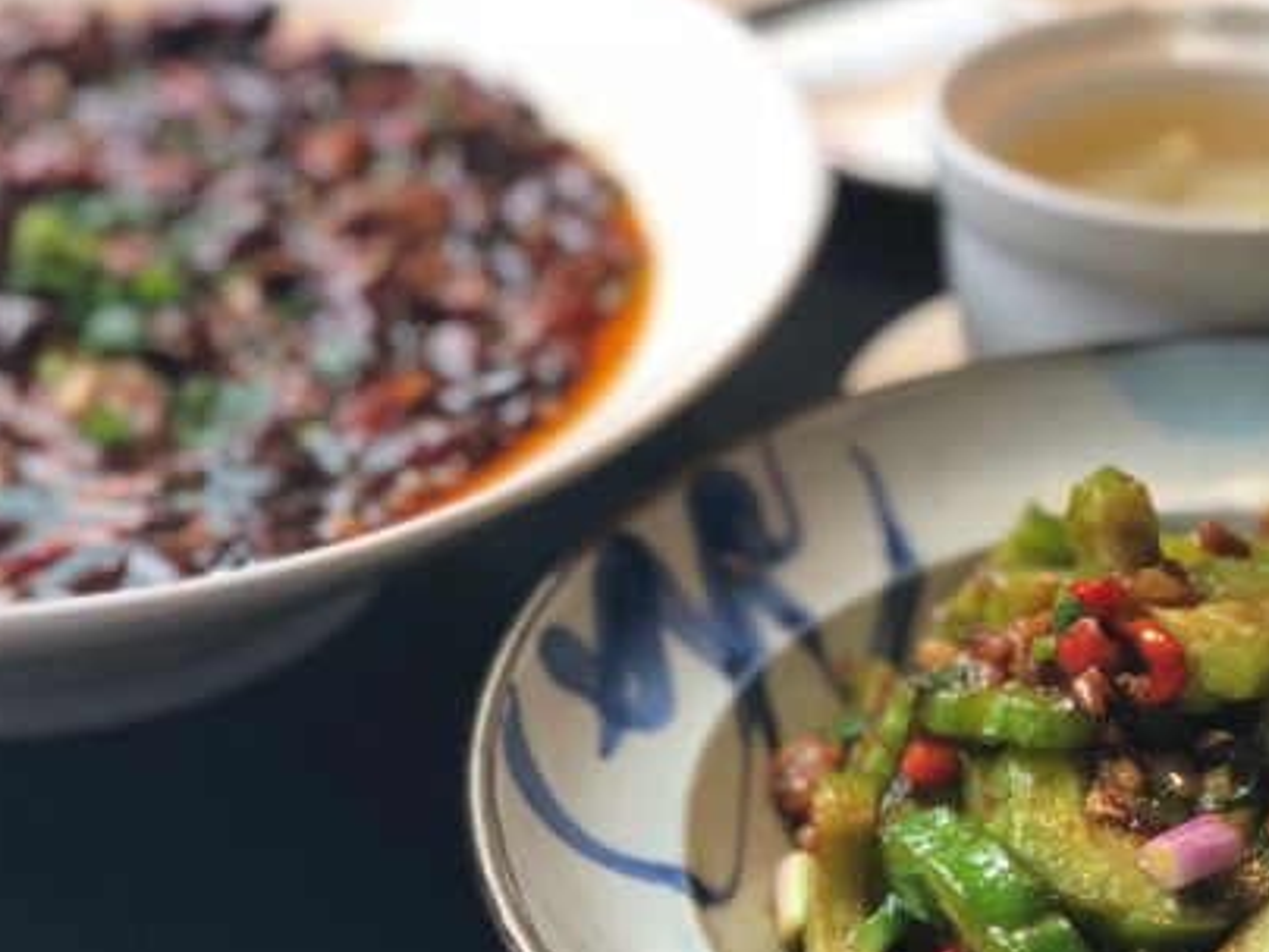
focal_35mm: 90
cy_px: 592
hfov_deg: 21.6
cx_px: 977
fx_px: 3299
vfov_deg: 16.4
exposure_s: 1/50
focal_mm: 6
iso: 32
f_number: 2.4
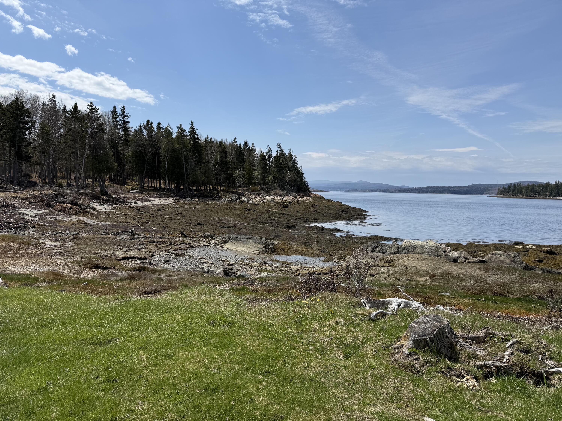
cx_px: 281
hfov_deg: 71.6
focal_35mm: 24
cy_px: 210
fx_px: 390
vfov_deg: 56.8
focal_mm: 6.76
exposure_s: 1/6711
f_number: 1.78
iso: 80
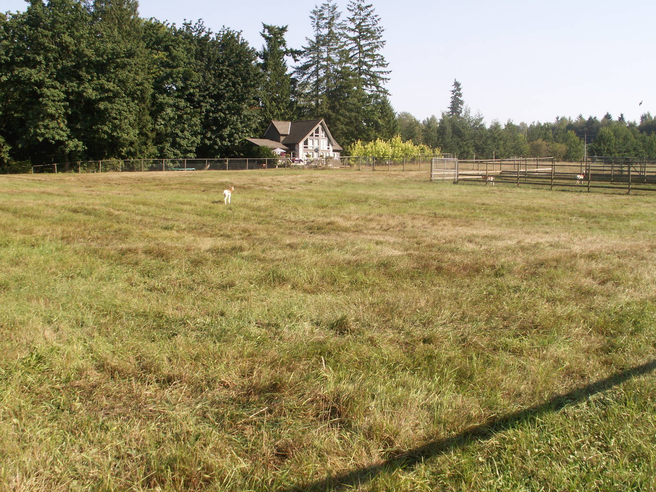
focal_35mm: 35
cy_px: 246
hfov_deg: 52.6
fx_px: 663
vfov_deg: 40.7
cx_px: 328
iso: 50
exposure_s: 1/160
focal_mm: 5.86
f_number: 6.3
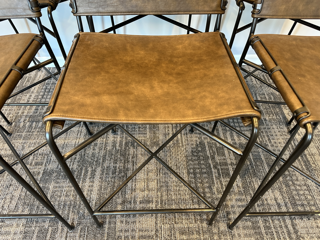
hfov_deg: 71.6
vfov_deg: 56.8
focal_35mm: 24
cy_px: 120
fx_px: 222
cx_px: 160
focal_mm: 6.86
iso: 400
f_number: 1.78
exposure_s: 1/60
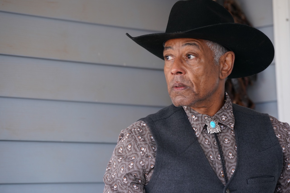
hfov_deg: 10.3
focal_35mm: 200
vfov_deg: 6.9
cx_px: 145
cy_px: 96
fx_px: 1611
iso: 1250
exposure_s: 1/200
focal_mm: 200
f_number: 5.6
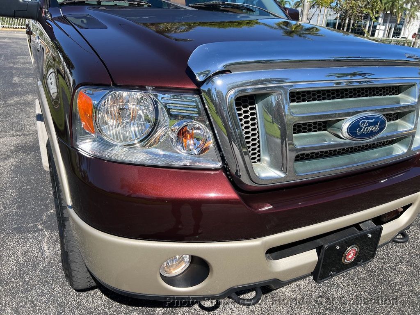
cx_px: 210
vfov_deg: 53.1
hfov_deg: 67.3
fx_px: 315
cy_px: 158
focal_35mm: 26
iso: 50
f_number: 1.5
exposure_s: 1/2695
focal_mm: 5.7
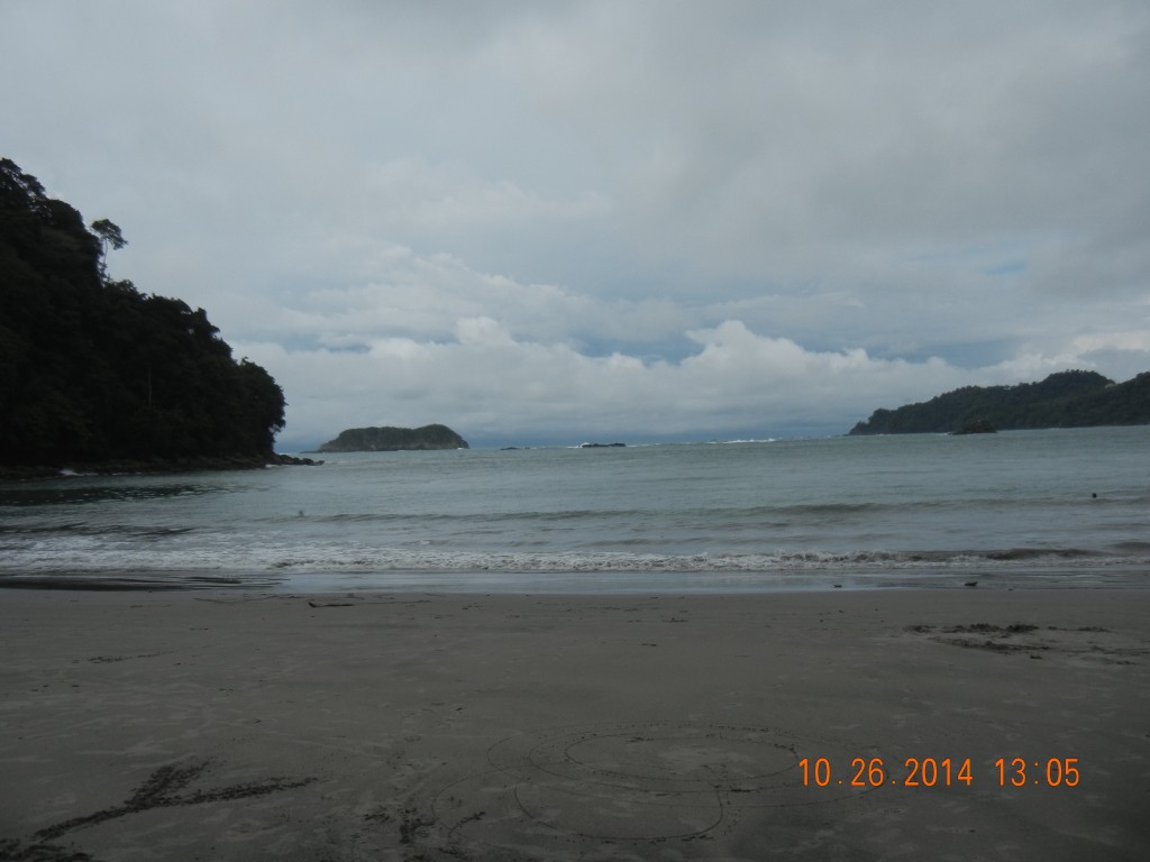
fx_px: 1130
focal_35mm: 34
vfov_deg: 41.8
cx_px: 575
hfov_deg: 54.0
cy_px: 431
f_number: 7.2
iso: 160
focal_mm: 6.2
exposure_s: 1/1230
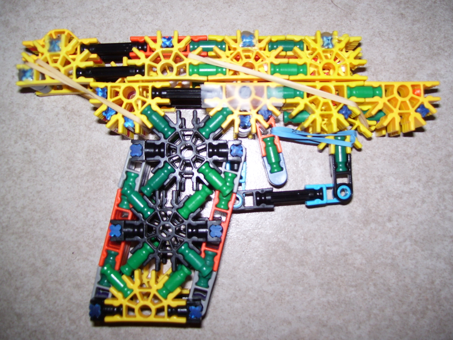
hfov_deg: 51.4
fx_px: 471
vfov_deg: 39.7
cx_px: 226
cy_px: 170
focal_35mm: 36
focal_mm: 6
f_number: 2.7
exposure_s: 1/60
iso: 80
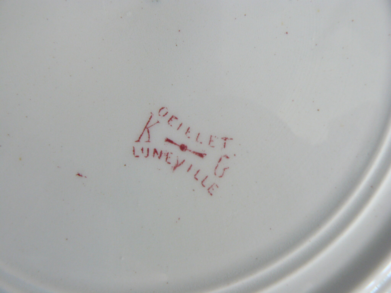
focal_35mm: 36
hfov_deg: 51.4
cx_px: 196
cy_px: 146
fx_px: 407
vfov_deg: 39.7
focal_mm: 6
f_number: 2.8
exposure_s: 1/30
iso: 200
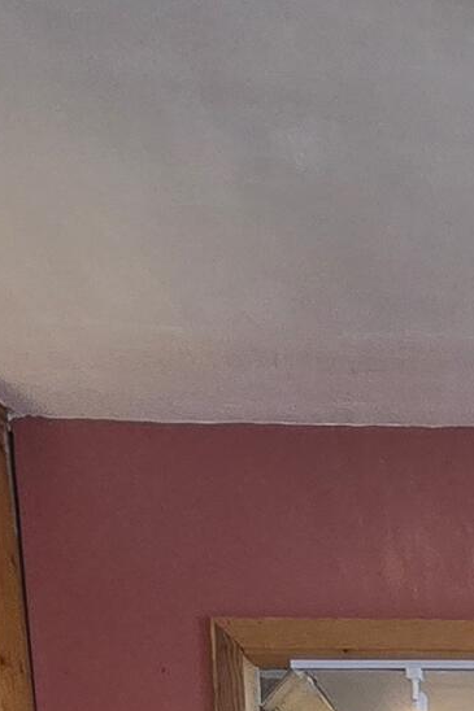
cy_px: 1395
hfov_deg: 16.0
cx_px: 810
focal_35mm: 74
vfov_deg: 18.6
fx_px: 1462
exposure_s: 1/60
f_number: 2.2
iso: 160
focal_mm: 2.2
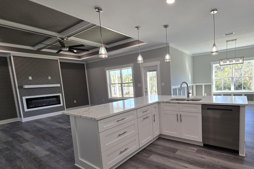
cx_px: 158
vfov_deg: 70.1
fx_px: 120
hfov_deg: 91.5
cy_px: 97
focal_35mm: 17
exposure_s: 1/120
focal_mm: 2.2
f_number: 2.2
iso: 80
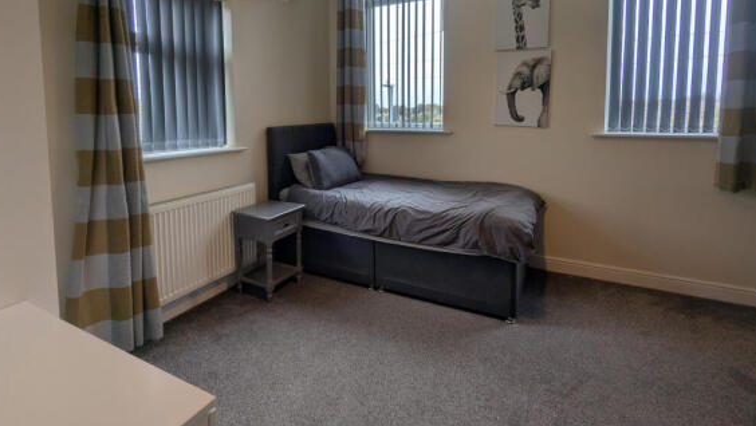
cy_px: 141
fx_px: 361
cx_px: 373
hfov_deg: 92.6
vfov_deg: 59.7
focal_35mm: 18
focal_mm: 2.35
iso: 60
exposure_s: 1/100
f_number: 2.2
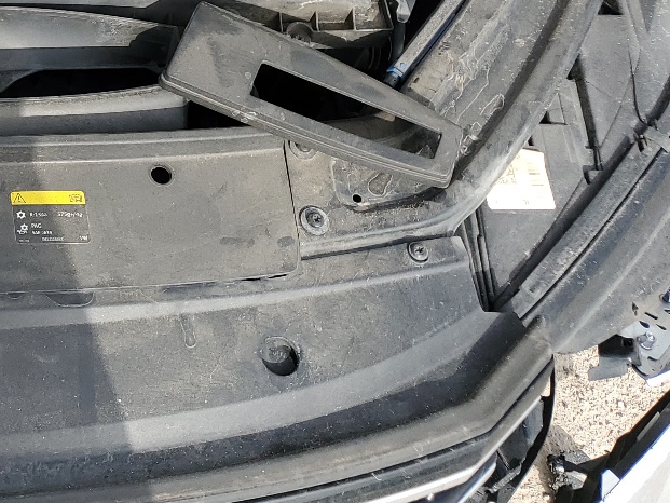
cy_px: -76
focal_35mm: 67
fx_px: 1297
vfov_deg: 20.7
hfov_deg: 25.6
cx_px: -155
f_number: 1.5
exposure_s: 1/1111
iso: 50
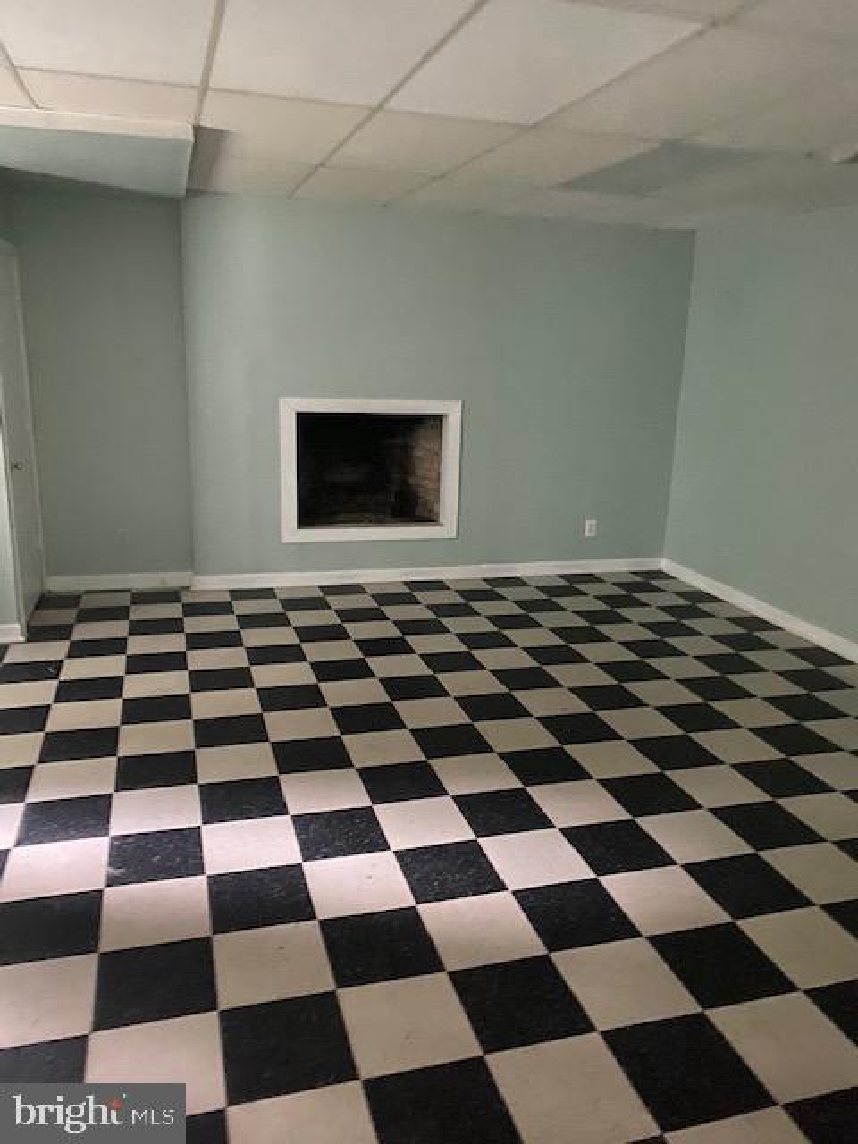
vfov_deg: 67.3
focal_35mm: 26
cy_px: 572
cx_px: 429
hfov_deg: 53.1
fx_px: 859
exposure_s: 1/11
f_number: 1.8
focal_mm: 4.25
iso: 500
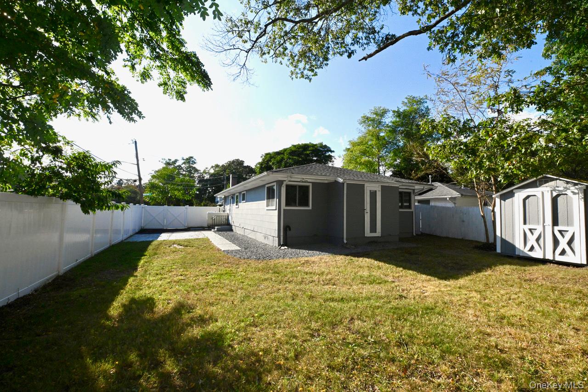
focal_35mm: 15
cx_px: 294
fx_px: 245
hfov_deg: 100.4
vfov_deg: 77.3
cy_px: 196
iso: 1600
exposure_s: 1/640
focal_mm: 15
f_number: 22
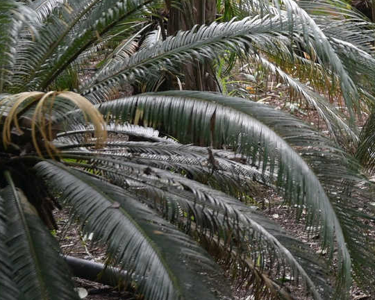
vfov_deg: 11.4
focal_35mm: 131
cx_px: 647
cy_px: -109
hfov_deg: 13.4
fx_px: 1456
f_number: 3.5
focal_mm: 29.5
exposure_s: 1/250
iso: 250
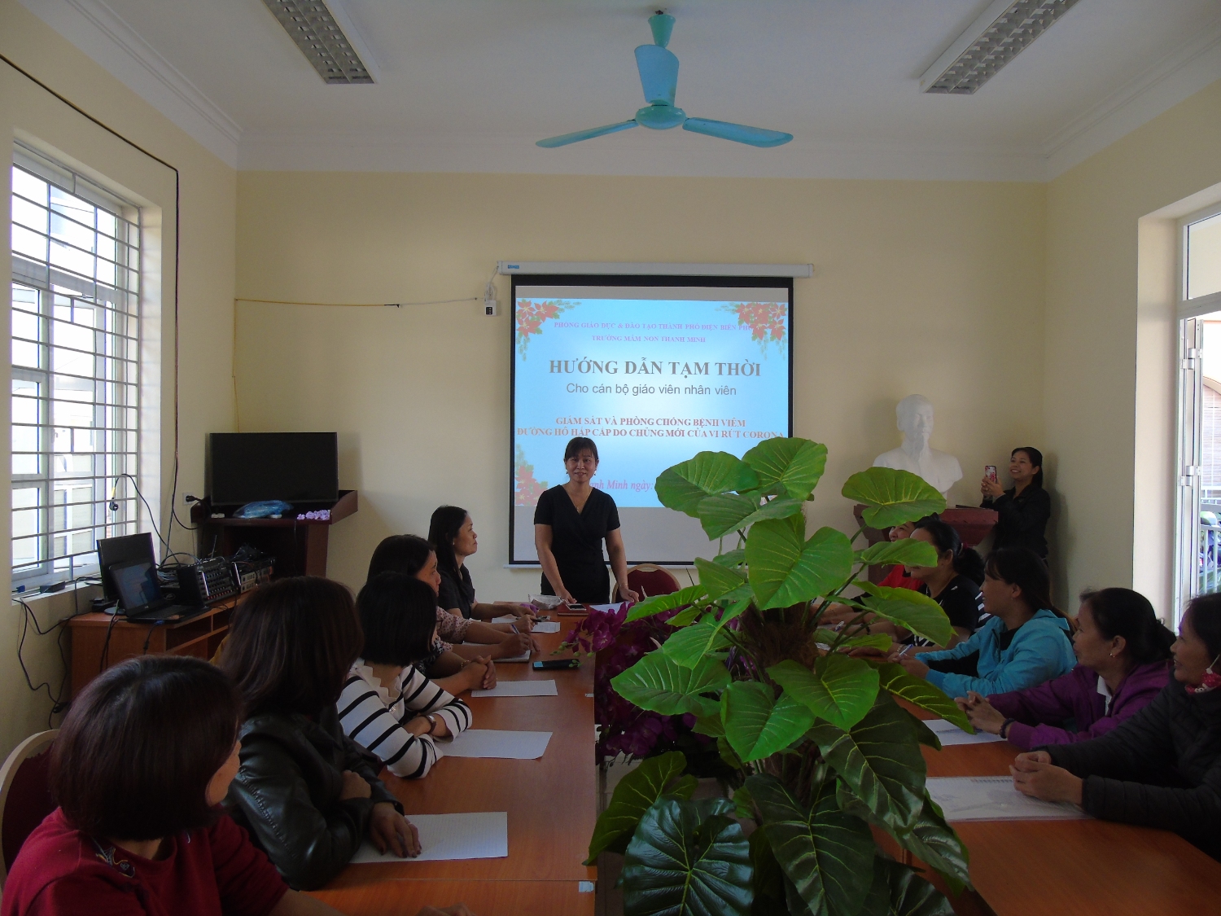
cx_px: 610
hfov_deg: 69.4
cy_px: 458
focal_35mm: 25
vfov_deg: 54.9
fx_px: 882
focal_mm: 4.4
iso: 100
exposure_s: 1/30
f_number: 3.4
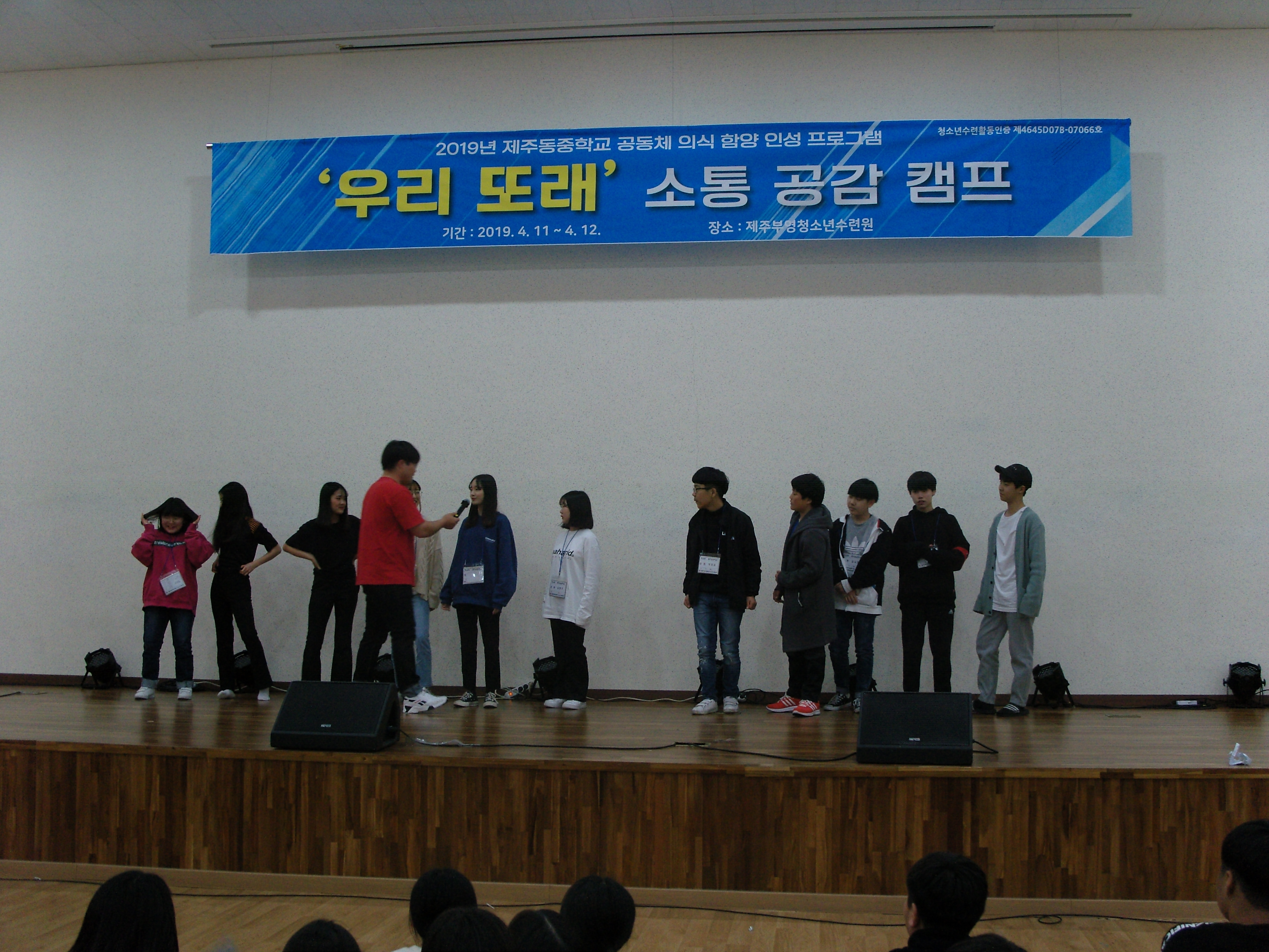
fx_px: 1393
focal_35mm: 38
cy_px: 476
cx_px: 634
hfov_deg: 49.0
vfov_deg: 37.7
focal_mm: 7.8
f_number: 2.8
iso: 160
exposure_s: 1/40
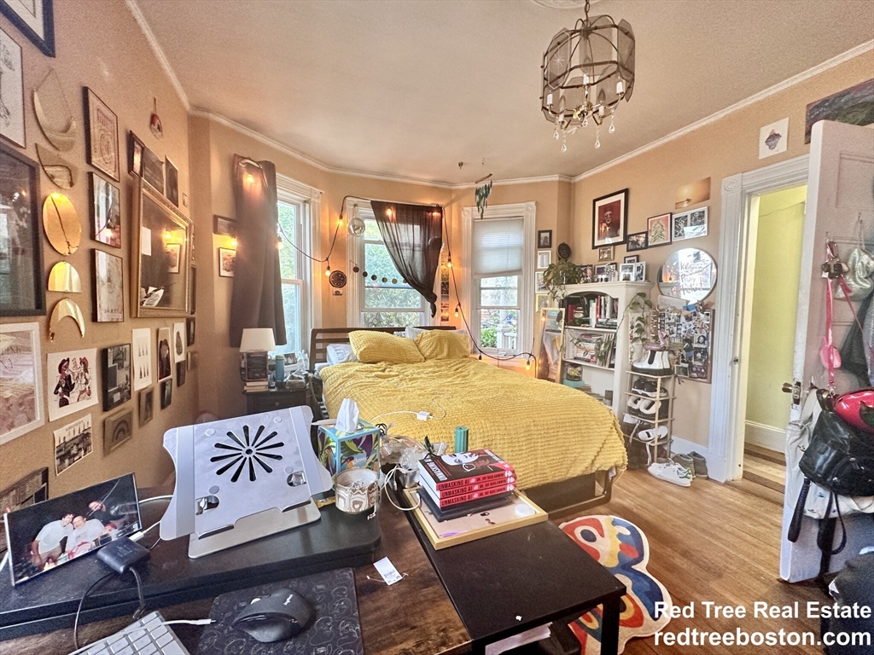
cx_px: 437
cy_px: 328
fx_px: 353
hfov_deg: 102.1
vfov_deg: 85.7
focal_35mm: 14
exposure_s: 1/60
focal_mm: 2.22
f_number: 2.2
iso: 250
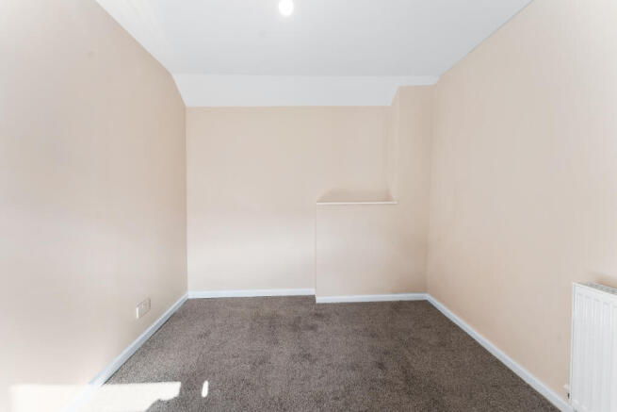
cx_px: 308
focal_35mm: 14
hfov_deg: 104.2
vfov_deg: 81.2
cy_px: 206
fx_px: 240
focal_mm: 14
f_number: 8
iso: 400
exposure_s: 1/400
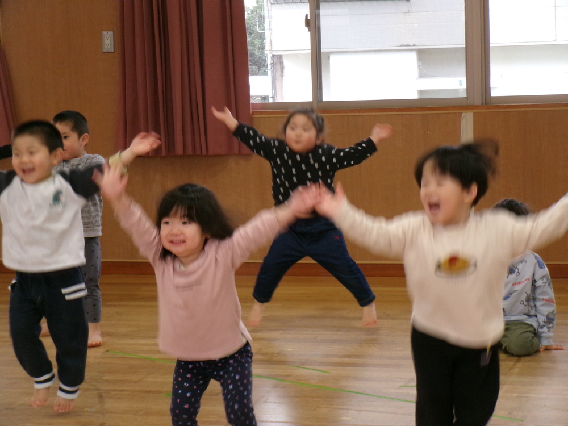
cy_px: 213
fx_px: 1559
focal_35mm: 95
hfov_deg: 20.7
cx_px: 284
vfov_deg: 15.6
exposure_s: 1/50
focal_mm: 16.9
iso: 400
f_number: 5.8
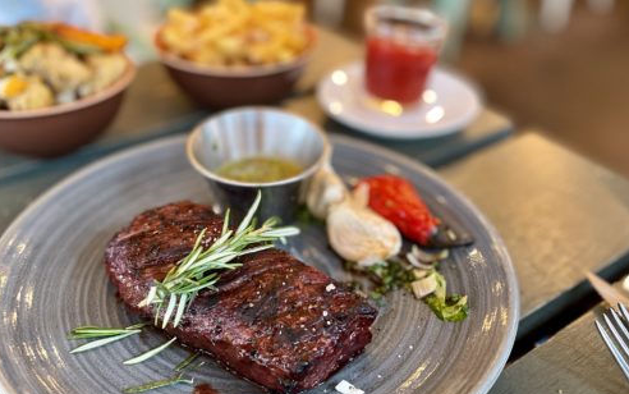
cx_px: 316
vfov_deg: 44.6
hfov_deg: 66.4
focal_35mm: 28
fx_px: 480
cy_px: 199
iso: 400
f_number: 1.6
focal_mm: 4.2
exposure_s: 1/33
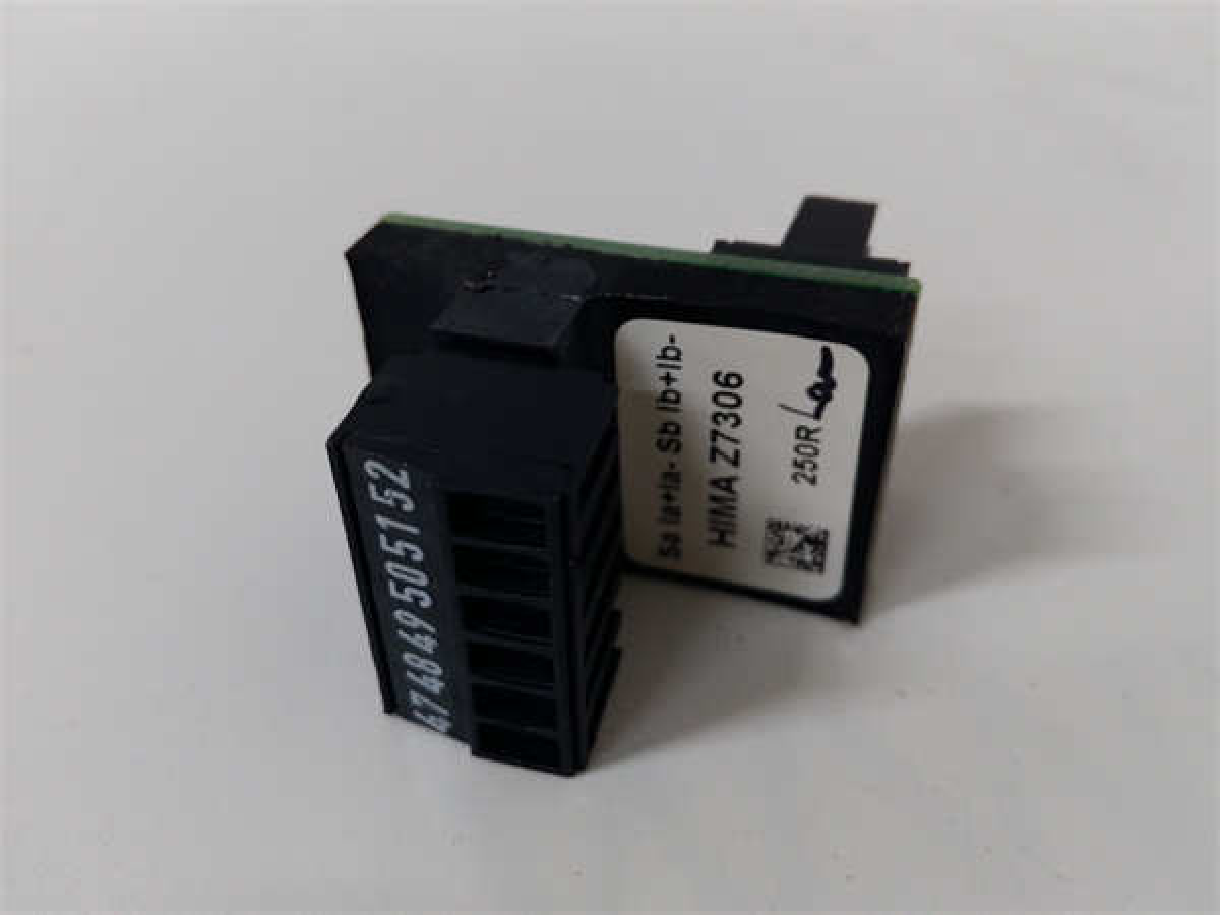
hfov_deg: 65.3
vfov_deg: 51.4
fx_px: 952
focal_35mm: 27
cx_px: 610
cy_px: 458
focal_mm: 3.79
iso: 341
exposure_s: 1/33
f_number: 2
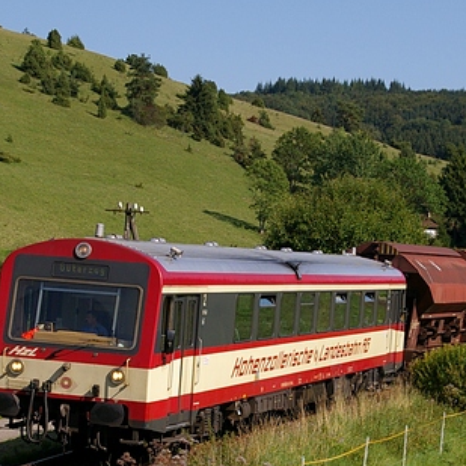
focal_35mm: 122
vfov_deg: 14.3
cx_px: 259
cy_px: 323
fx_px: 1860
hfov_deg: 14.3
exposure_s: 1/800
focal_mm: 37
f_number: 8
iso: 200
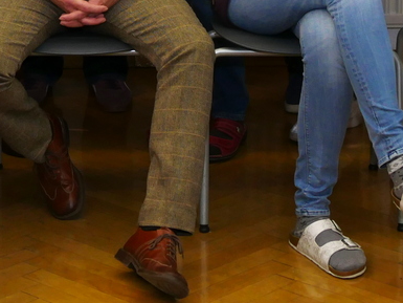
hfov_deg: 15.0
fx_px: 1526
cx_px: 113
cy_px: -125
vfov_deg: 11.0
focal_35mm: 131
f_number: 8
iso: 800
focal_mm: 21
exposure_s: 1/30
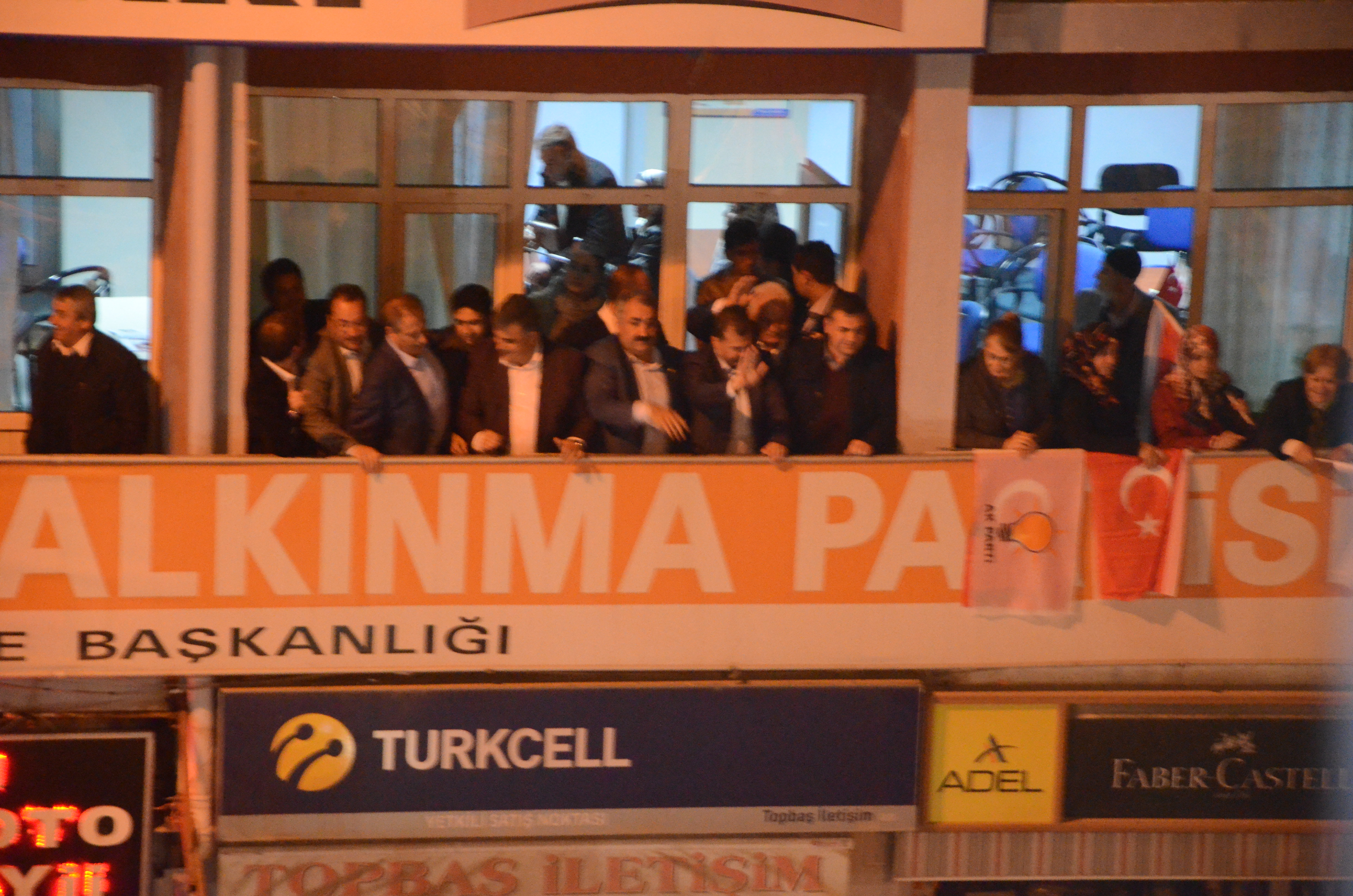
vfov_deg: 8.7
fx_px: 5907
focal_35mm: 158
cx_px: 676
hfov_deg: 13.1
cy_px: 448
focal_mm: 105
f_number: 5.6
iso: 6400
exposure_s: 1/30
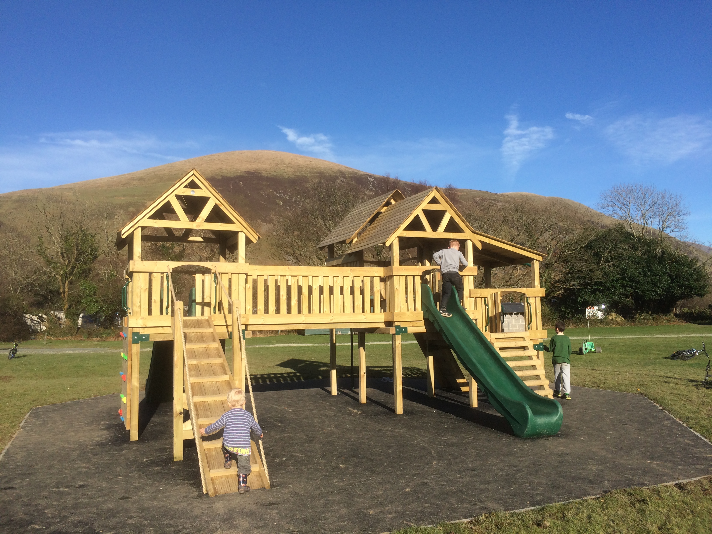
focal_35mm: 29
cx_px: 356
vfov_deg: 48.2
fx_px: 596
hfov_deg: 61.7
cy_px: 267
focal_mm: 4.15
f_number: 2.2
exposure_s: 1/1866
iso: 32
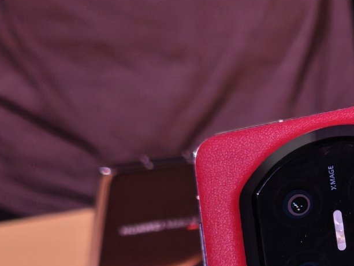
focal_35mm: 150
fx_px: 1534
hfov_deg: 12.6
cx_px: 499
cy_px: 416
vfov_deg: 9.6
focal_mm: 5.4
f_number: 1.6
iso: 50
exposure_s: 1/100
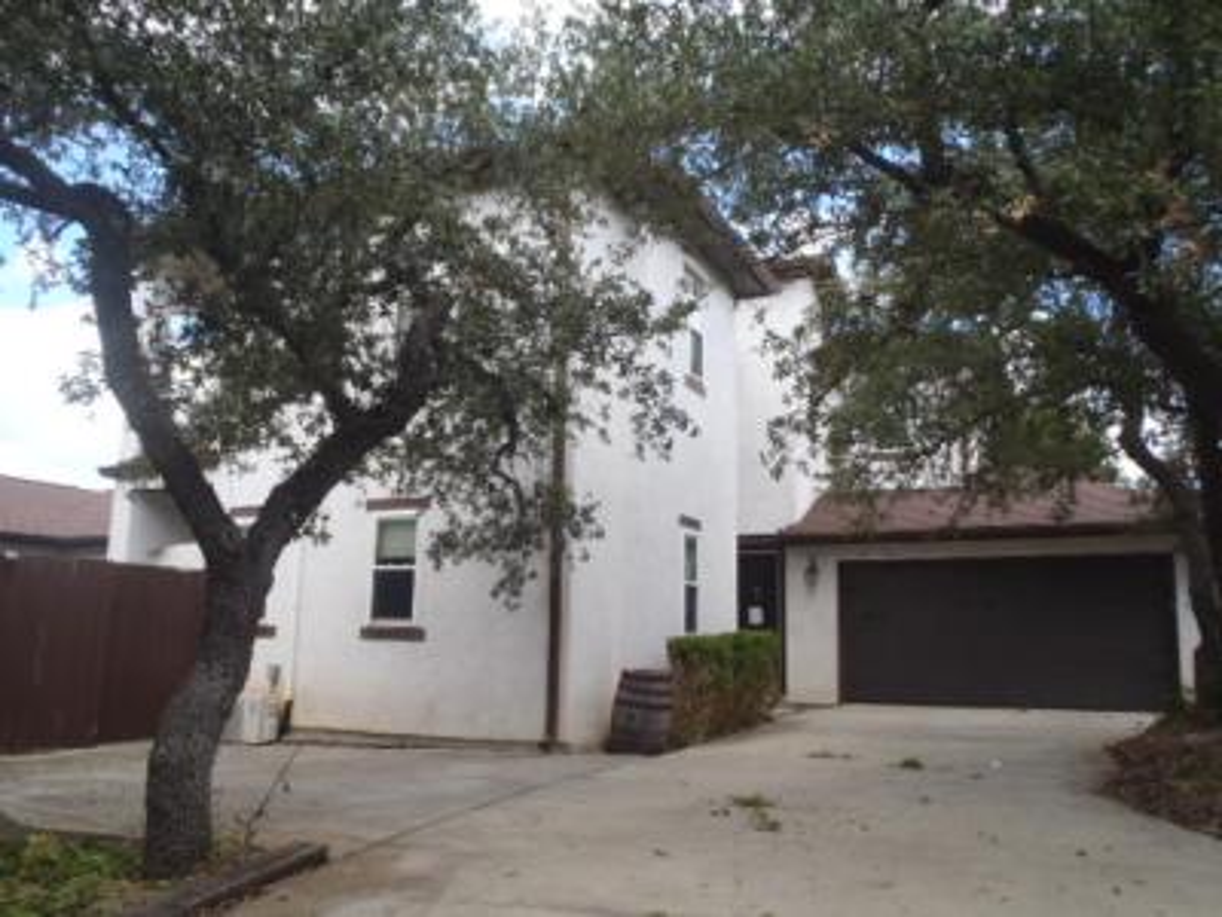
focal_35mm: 28
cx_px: 611
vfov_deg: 49.7
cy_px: 458
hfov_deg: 63.4
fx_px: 988
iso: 100
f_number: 3.9
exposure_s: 1/250
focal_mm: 5
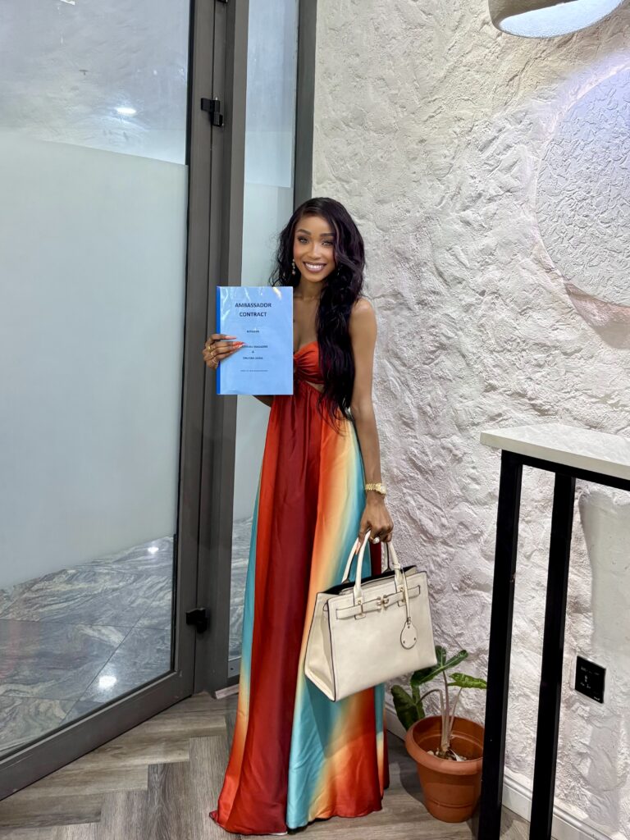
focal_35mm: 26
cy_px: 420
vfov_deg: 67.3
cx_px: 315
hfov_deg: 53.1
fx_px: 631
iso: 160
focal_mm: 5.96
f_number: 1.6
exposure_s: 1/50
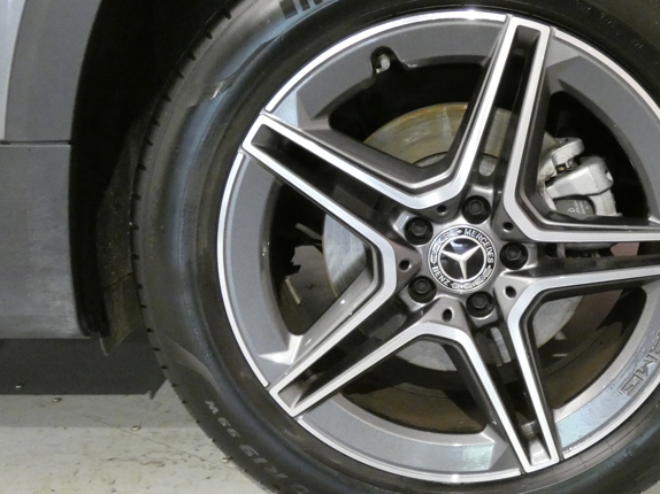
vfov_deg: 31.5
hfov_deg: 40.6
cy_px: 254
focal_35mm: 46
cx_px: 459
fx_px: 877
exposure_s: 1/40
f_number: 3.4
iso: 1600
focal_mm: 6
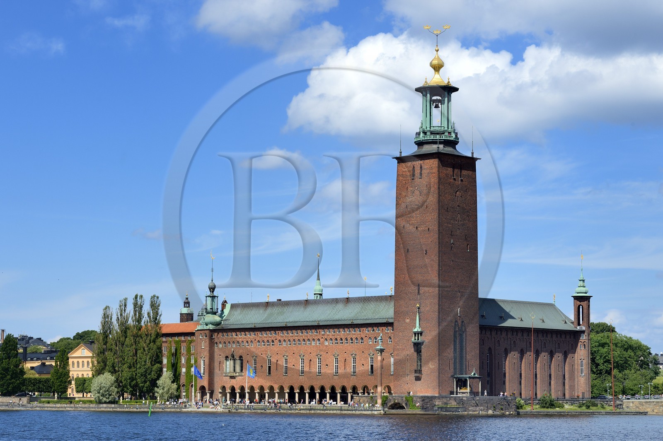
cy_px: 220
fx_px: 1693
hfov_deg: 22.2
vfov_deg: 14.8
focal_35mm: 92
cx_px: 332
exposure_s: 1/400
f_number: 13
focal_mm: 92
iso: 200
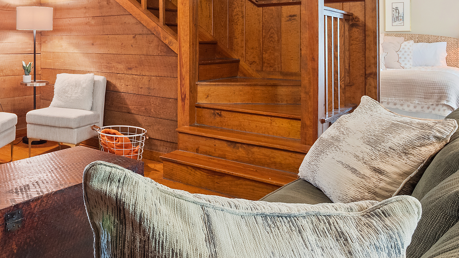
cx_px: 73
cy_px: 40
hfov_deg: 54.2
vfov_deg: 34.2
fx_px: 402
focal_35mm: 33
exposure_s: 1/1.67
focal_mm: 8
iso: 400
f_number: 5.6
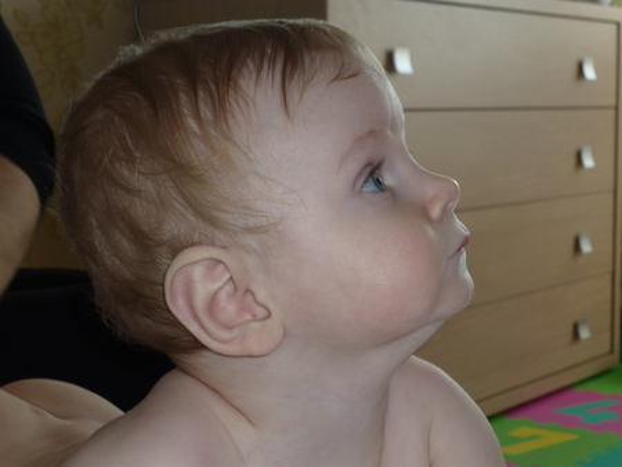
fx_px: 1205
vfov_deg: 22.0
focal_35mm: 67
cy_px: 234
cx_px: 311
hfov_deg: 29.0
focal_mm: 11.1
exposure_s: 1/50
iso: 100
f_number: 3.9
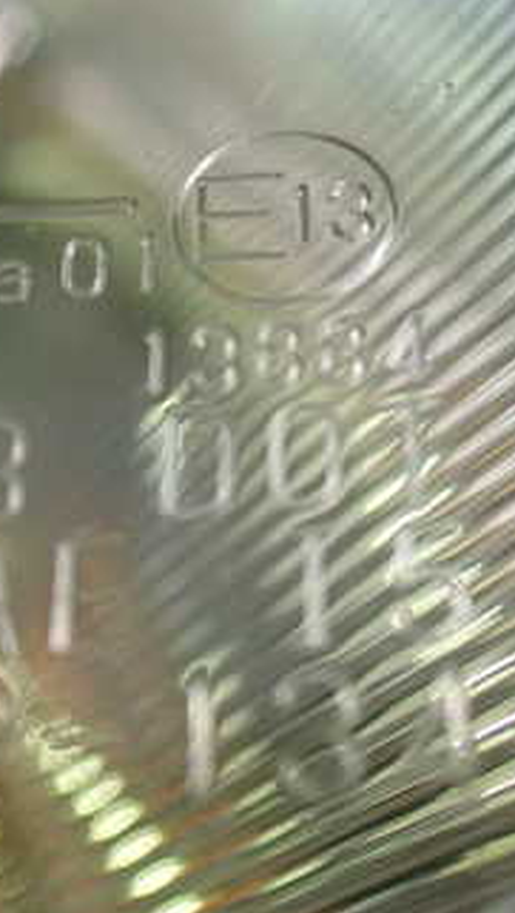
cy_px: 472
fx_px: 1478
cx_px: 219
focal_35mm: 61
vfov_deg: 34.3
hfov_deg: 19.8
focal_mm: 5.4
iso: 800
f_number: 2.3
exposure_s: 1/100
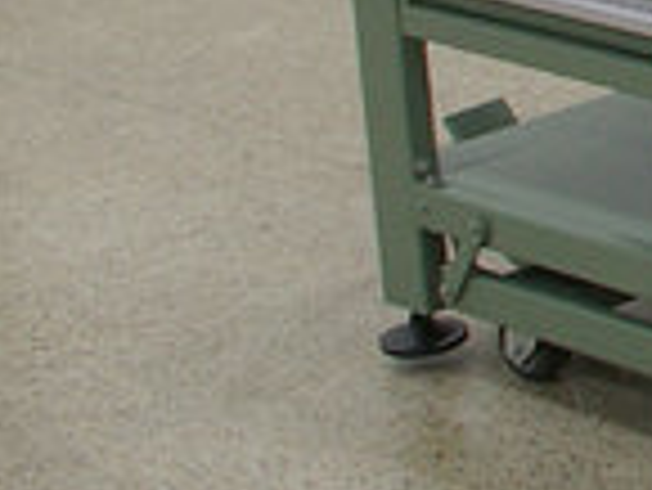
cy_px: -252
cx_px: 1237
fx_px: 2884
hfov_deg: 11.7
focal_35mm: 153
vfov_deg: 9.4
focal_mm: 5.8
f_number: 2.9
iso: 125
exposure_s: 1/30
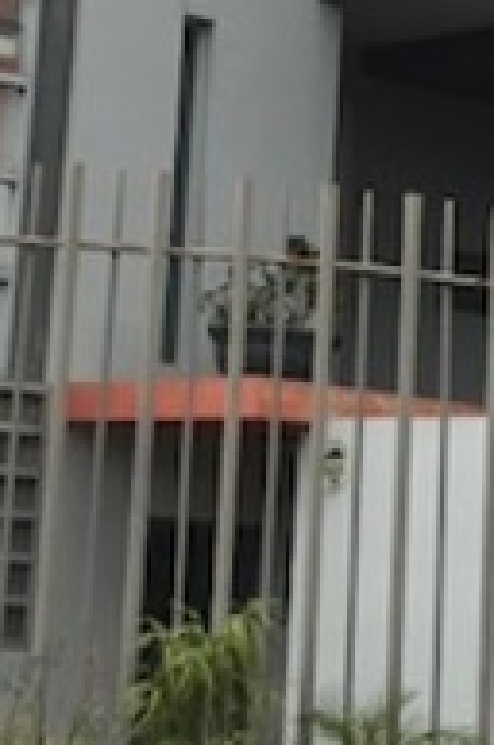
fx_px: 2499
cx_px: 286
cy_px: 35
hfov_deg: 11.3
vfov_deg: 16.7
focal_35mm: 121
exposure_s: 1/2227
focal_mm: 3.99
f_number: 1.8
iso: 20
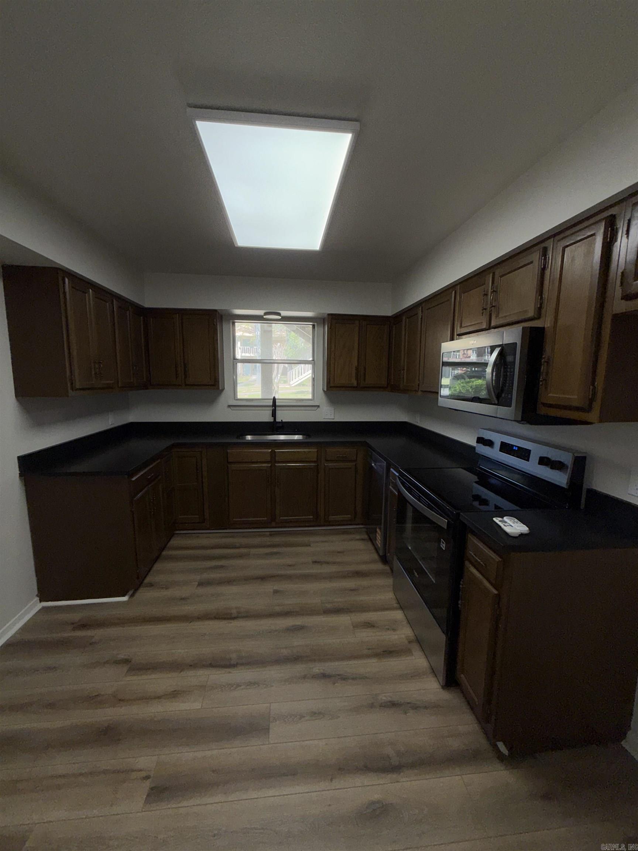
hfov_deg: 85.7
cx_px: 319
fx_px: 344
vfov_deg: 102.1
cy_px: 426
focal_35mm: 14
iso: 25
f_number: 2.2
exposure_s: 1/120
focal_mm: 2.22
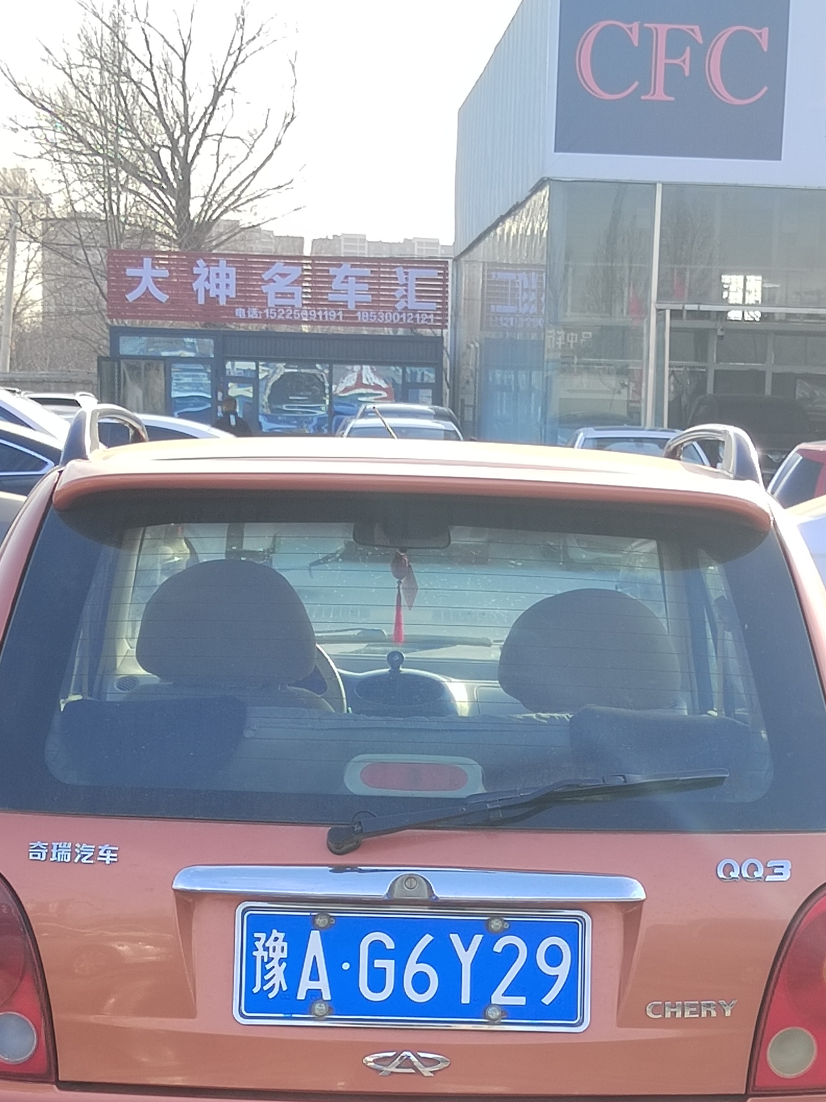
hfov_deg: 17.3
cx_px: 510
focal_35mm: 85
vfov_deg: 22.5
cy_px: 976
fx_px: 2704
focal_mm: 5.52
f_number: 1.9
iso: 100
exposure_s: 1/164
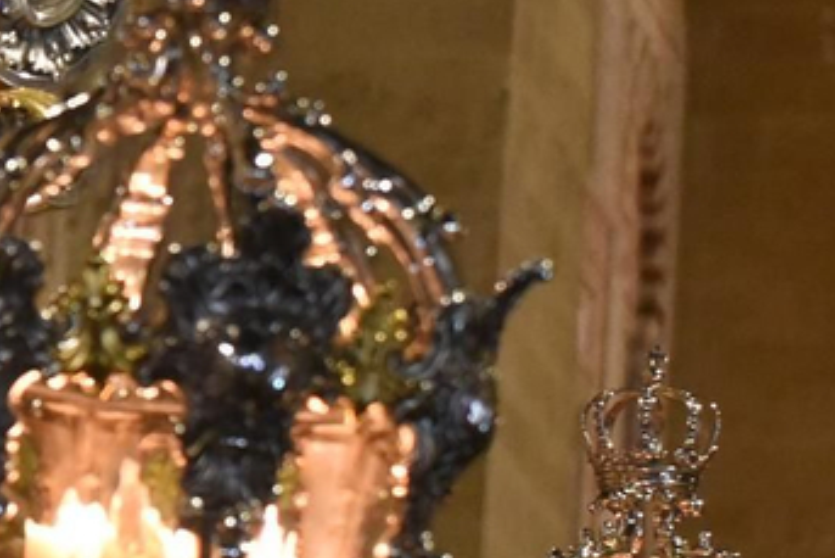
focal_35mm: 327
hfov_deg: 6.2
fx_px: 7587
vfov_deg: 4.2
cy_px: -146
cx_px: -302
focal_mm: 70
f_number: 3.5
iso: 5600
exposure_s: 1/100
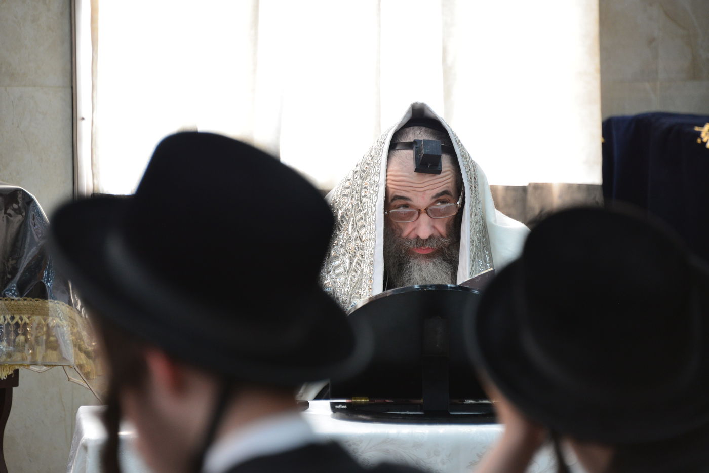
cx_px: 354
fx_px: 4924
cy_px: 236
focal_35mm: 250
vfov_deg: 5.5
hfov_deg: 8.2
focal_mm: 250
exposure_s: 1/160
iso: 1600
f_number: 5.6
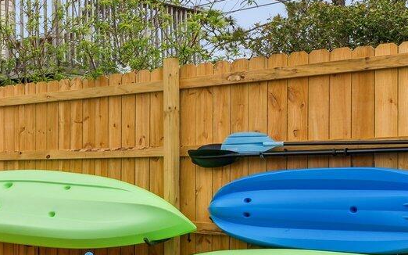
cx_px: -141
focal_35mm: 69
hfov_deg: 25.2
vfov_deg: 18.8
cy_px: 176
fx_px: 765
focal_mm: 17.2
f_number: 8
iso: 100
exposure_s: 1/160
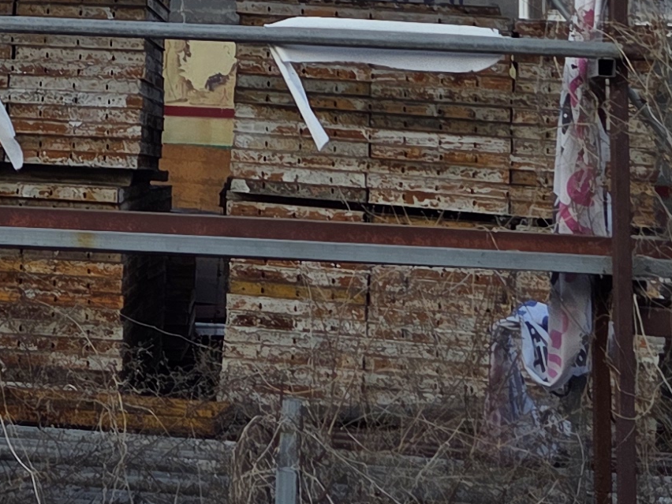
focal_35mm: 108
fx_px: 2097
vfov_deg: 12.6
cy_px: -365
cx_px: 69
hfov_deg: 17.9
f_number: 1.8
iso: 80
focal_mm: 5.4
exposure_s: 1/947
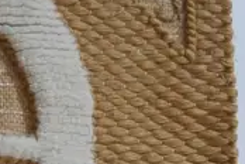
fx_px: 1164
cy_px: 287
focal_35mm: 171
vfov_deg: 7.8
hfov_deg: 11.1
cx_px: -212
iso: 640
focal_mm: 14
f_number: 3.5
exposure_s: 1/60
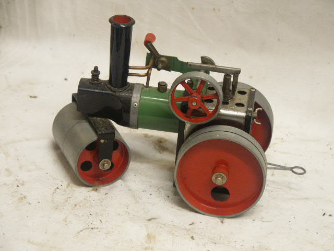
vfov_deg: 10.5
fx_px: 1360
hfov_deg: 14.0
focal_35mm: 141
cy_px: 126
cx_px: 167
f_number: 3.5
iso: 200
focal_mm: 35.64
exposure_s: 1/15
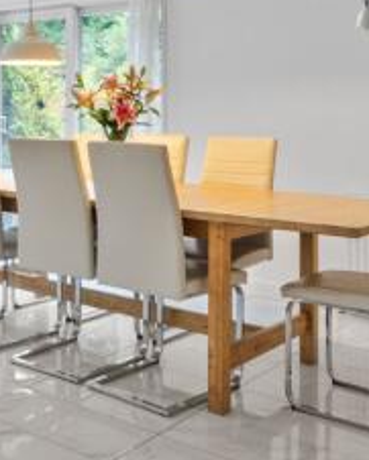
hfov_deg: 28.2
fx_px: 696
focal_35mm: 51
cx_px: 12
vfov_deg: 35.9
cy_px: 120
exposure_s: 2
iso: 800
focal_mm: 12
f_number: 18
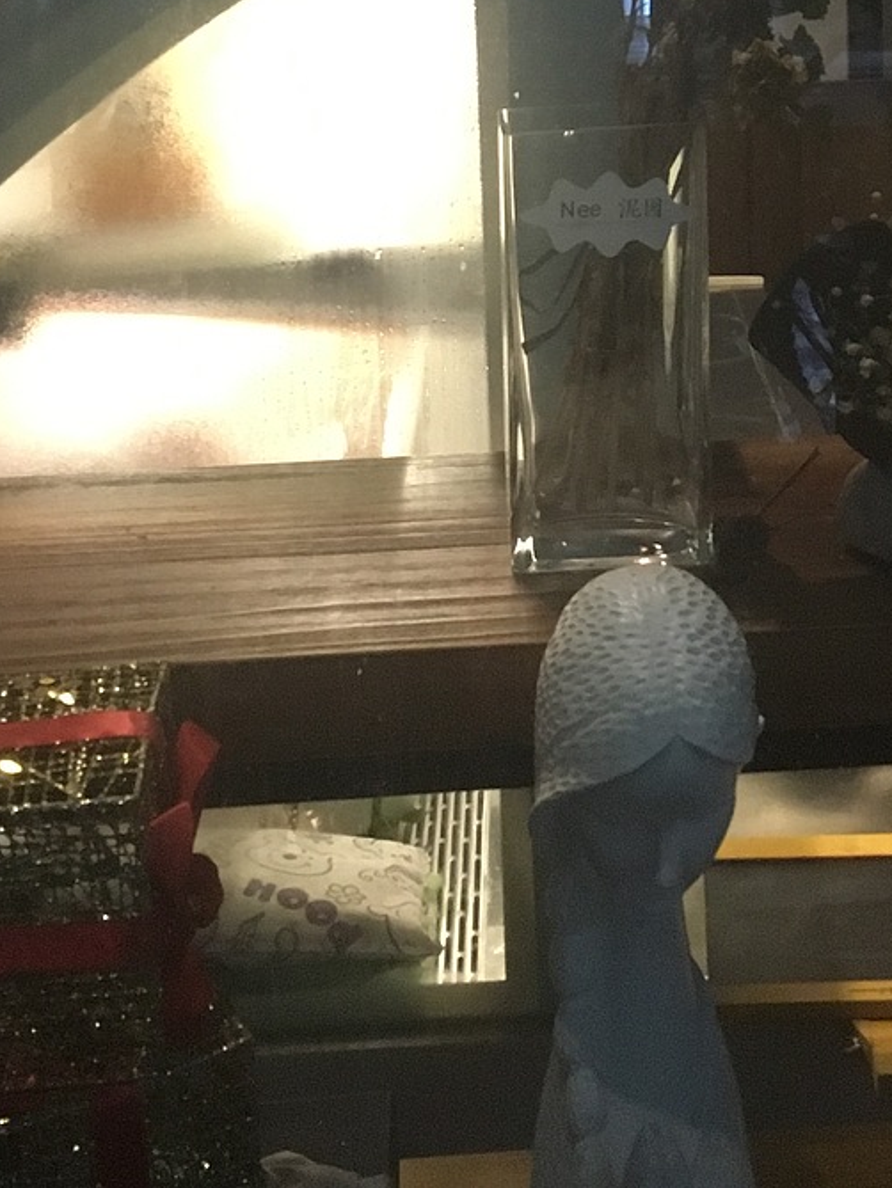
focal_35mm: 74
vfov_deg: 24.6
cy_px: -109
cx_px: 677
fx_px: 2542
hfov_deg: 19.8
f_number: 2.2
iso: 200
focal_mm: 4.15
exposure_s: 1/17
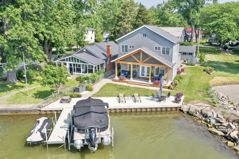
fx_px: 186
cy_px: 80
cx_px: 120
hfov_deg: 65.5
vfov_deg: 46.4
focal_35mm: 28
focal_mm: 10.26
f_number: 5.6
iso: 100
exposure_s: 1/320
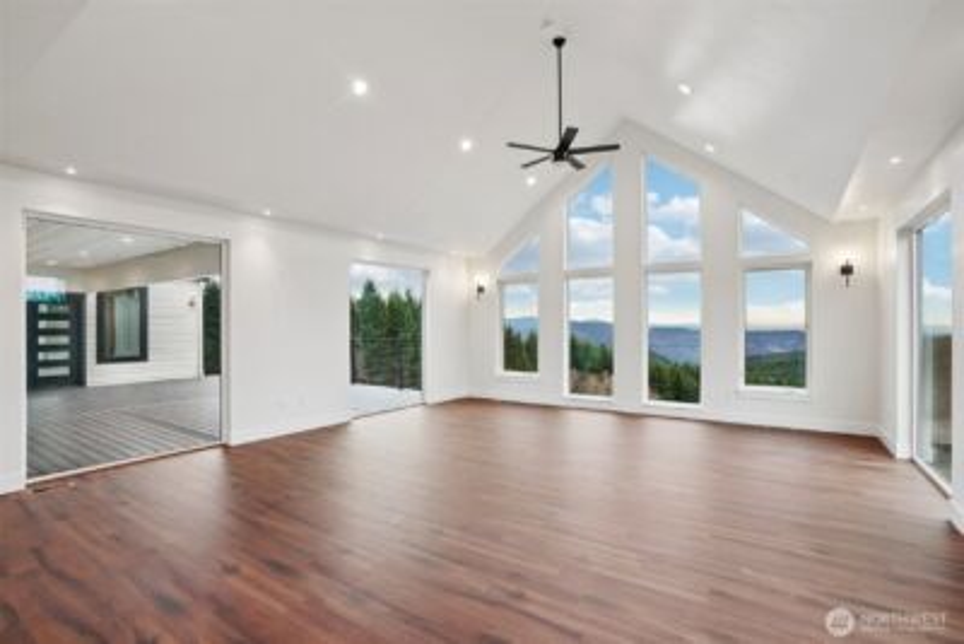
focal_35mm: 17
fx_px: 455
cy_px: 322
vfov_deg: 70.5
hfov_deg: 93.3
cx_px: 482
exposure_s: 1/50
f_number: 8
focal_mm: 17
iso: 400
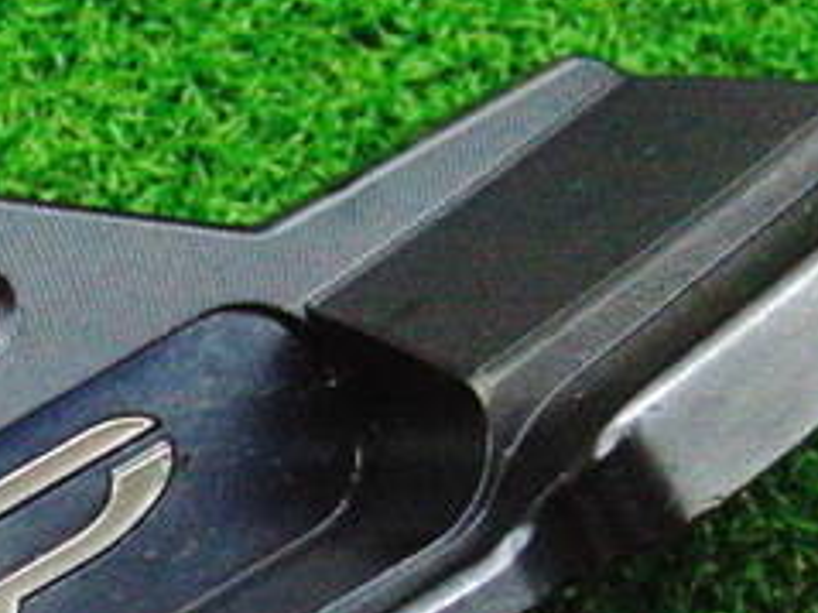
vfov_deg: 14.7
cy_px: 610
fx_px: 2338
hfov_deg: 18.9
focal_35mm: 99
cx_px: -130
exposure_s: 1/200
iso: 3200
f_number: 3.6
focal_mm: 6.42
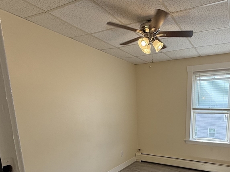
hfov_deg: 67.1
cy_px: 140
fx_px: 166
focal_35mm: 25
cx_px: 157
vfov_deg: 51.1
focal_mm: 2.22
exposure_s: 1/124
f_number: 2.2
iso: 64
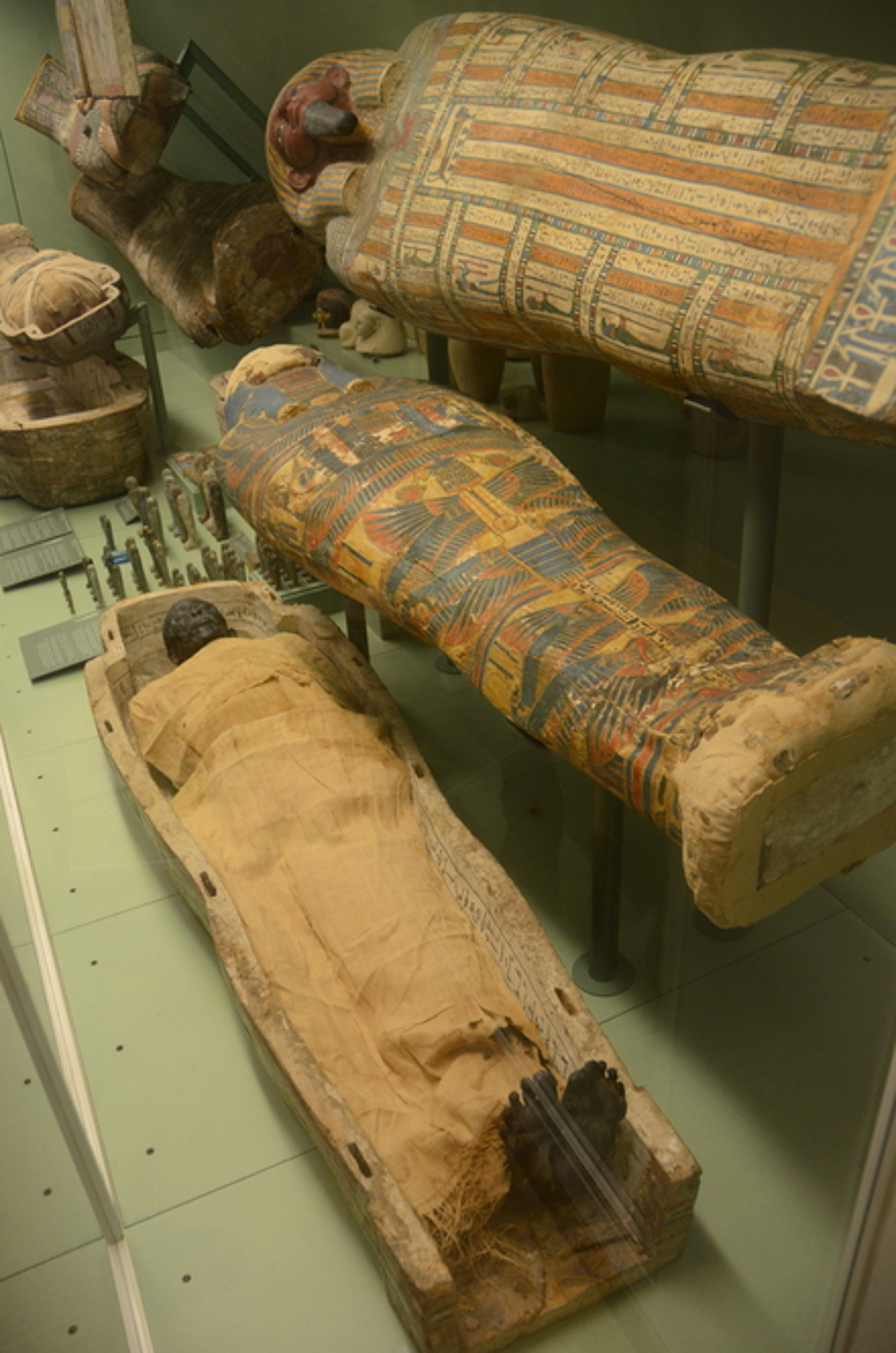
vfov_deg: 67.5
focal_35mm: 27
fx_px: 1012
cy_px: 676
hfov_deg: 47.8
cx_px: 448
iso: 1000
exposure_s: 1/50
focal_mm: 18
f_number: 3.5
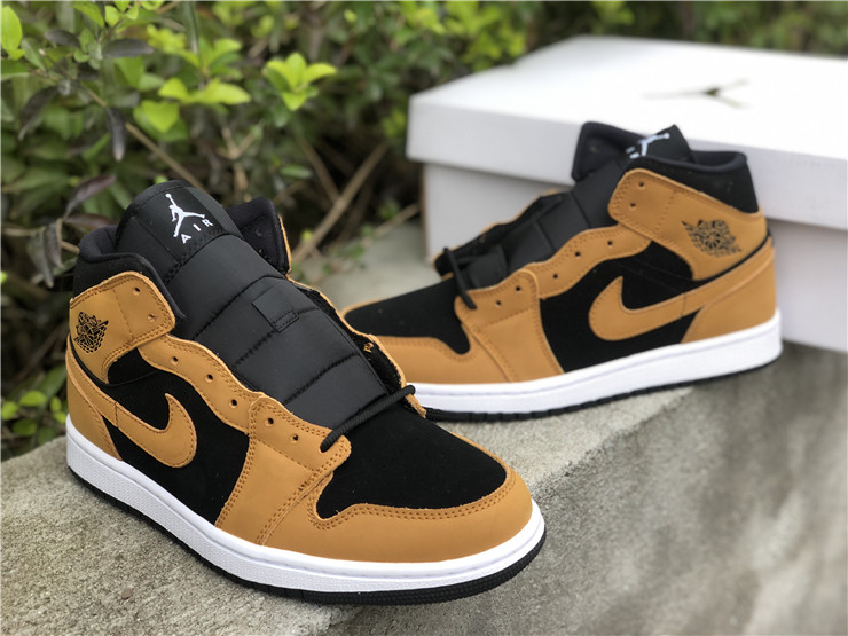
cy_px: 318
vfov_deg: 28.0
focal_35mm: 52
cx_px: 424
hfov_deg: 36.8
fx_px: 1274
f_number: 2.4
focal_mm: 6
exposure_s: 1/60
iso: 50
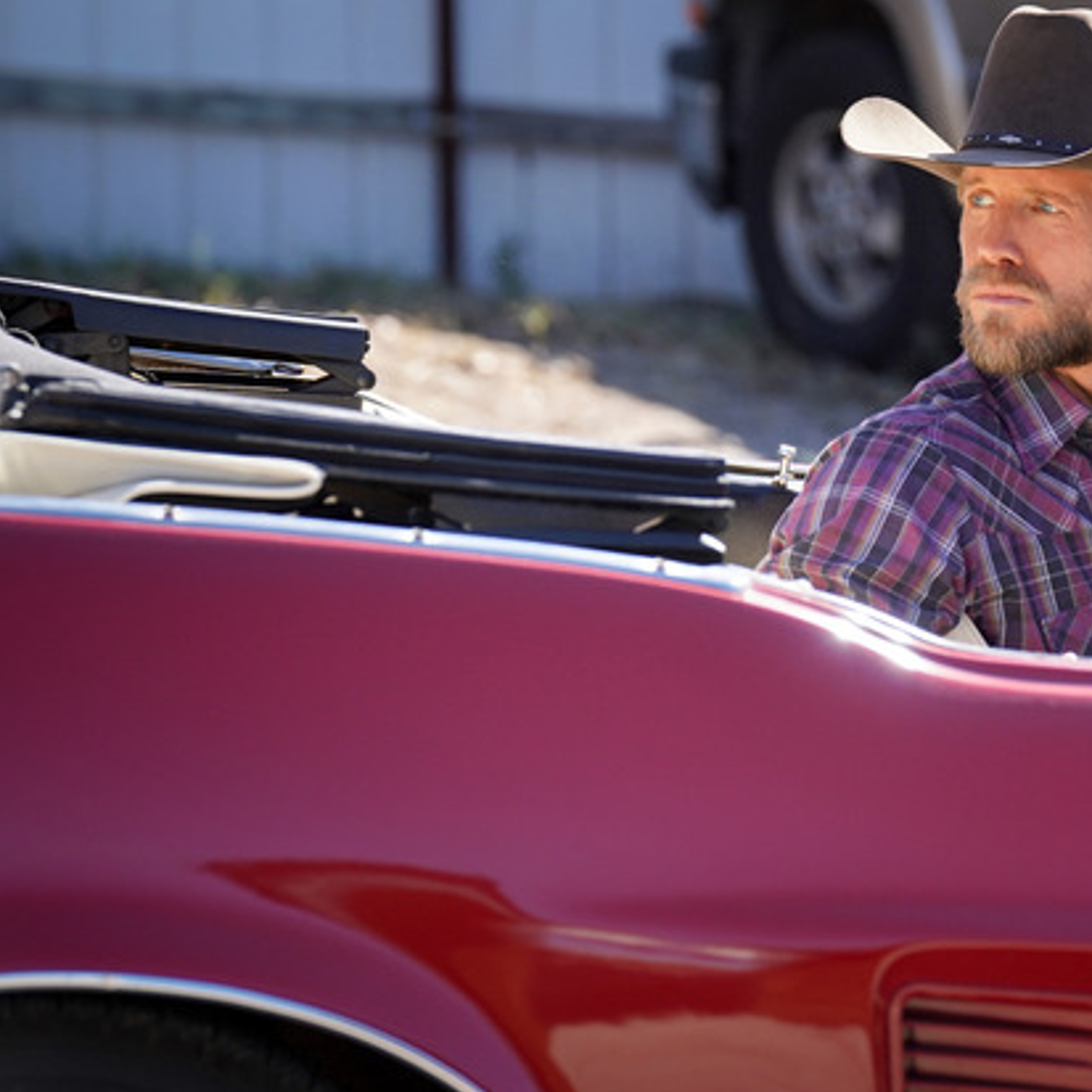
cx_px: 984
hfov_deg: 9.4
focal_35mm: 186
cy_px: 497
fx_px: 6638
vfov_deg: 9.4
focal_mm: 116
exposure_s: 1/1600
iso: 500
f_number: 4
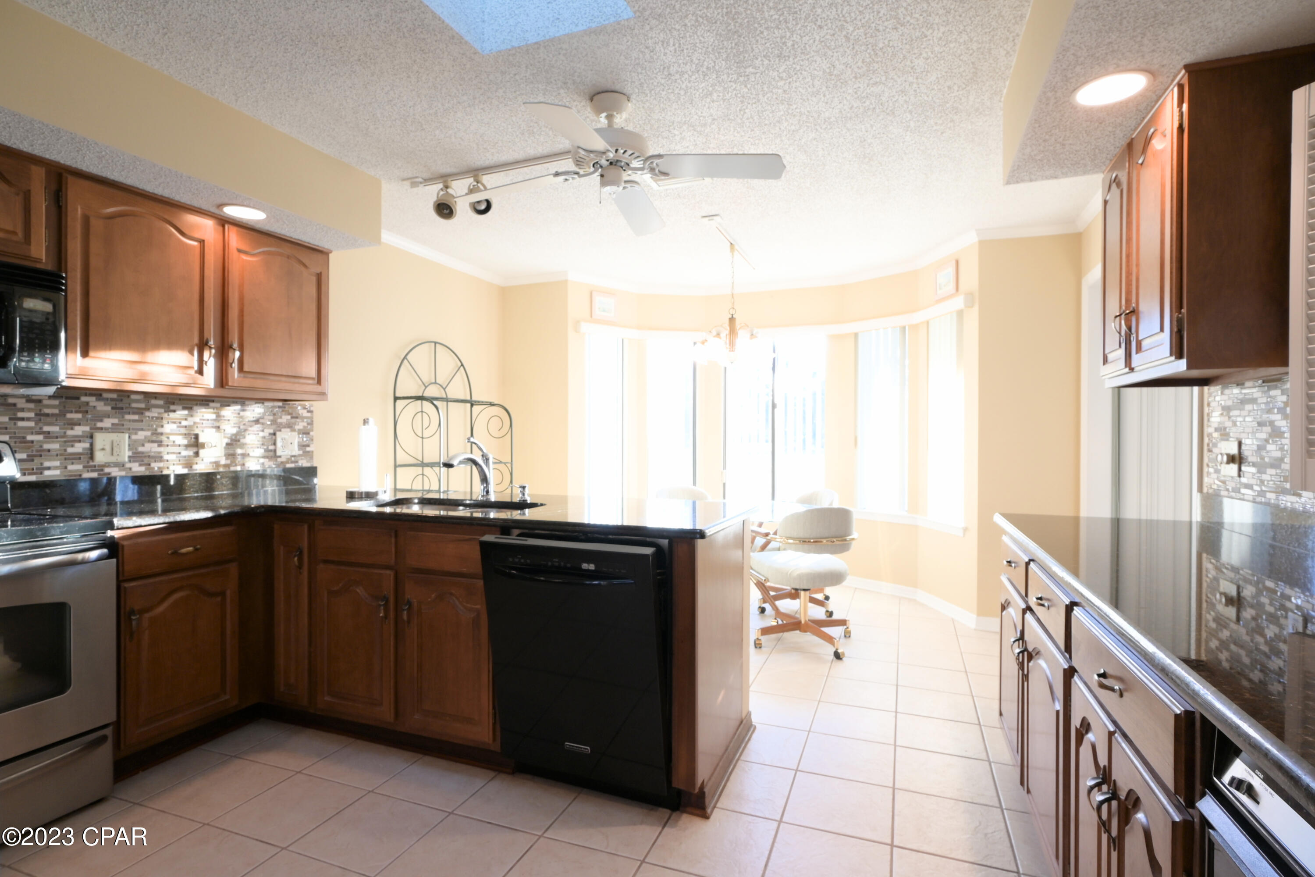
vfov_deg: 67.4
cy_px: 438
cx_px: 658
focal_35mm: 18
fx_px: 657
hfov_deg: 90.0
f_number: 8
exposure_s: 1/4
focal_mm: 12
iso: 125
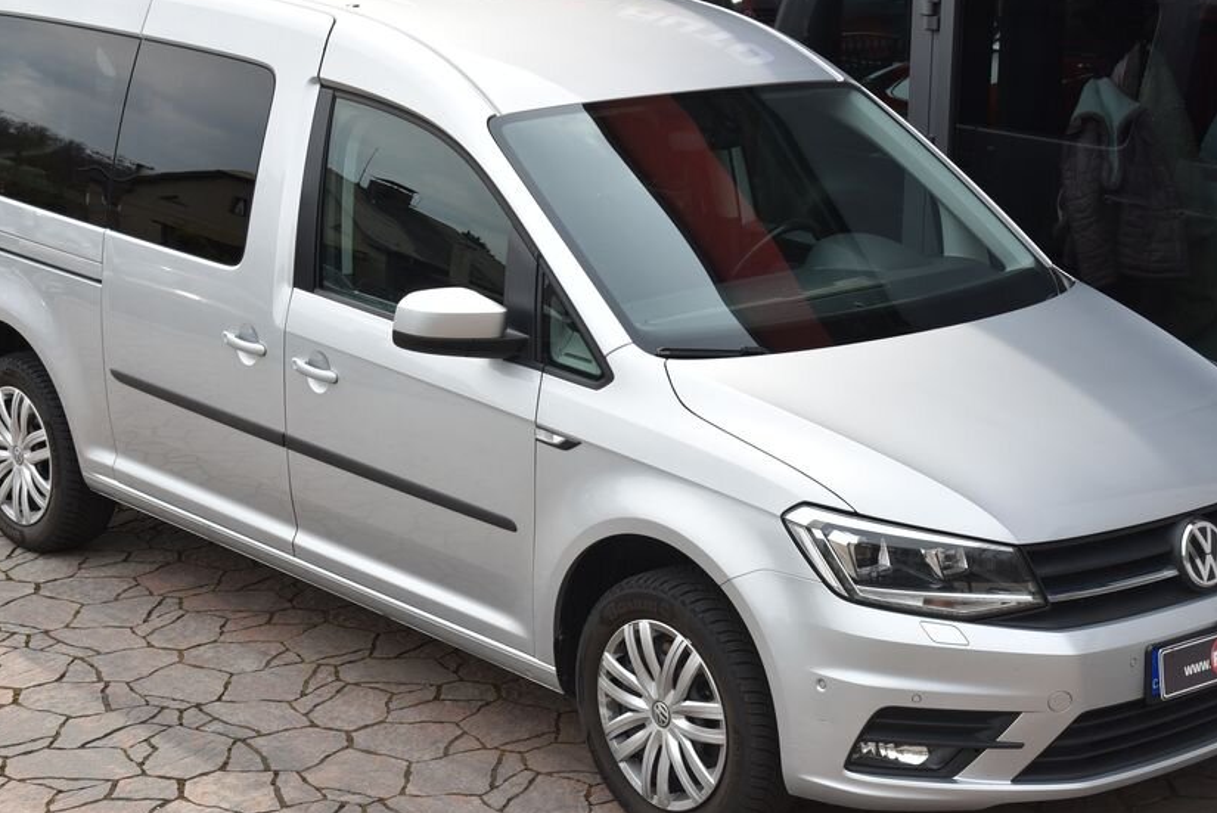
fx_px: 2435
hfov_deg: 28.1
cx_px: 633
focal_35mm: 72
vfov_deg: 18.9
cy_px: 403
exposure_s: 1/320
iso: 500
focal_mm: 58
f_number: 9
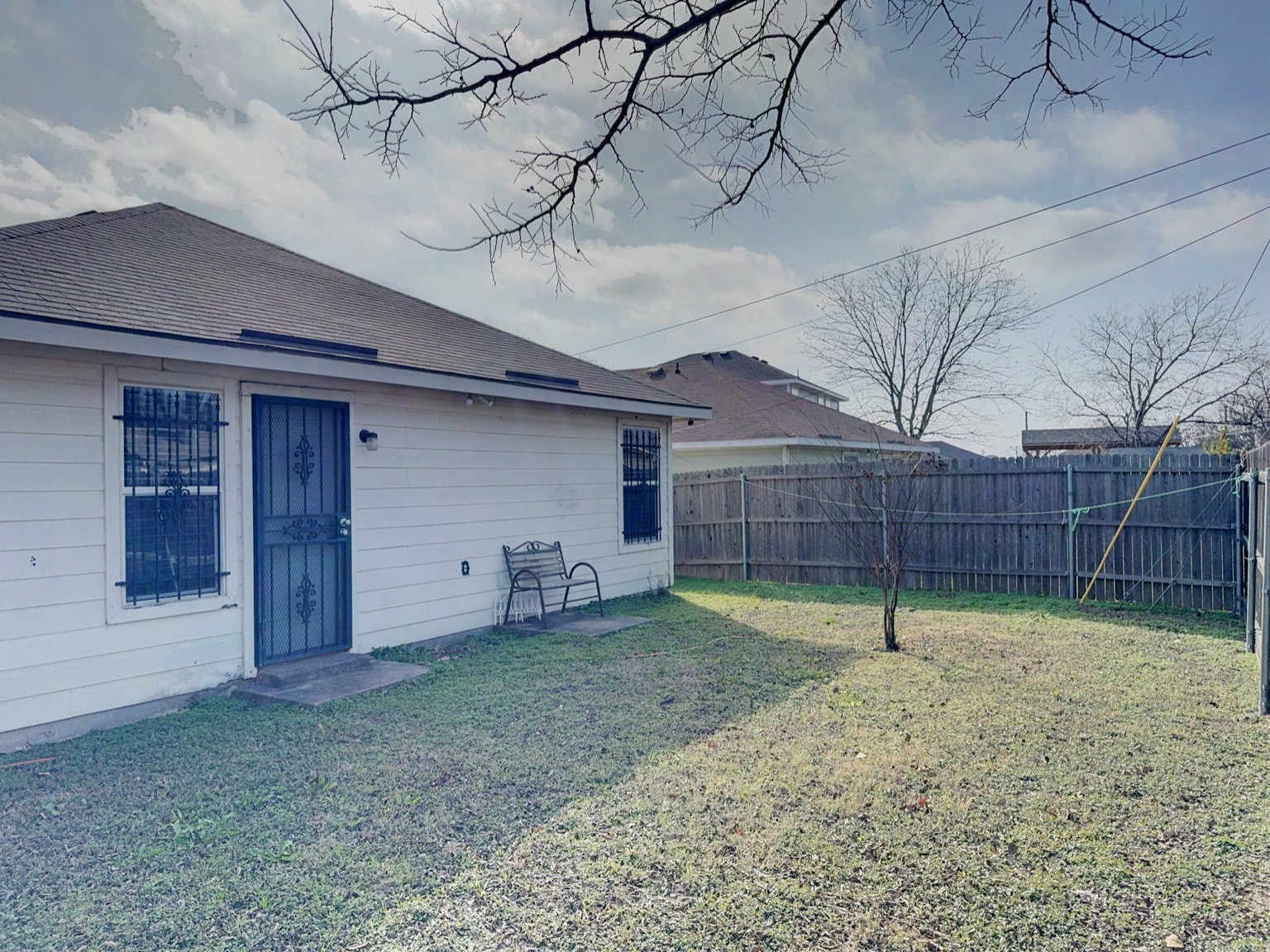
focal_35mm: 24
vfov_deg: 56.8
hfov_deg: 71.6
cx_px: 635
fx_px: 881
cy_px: 476
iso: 50
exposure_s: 1/12346
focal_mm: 6.76
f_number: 1.78
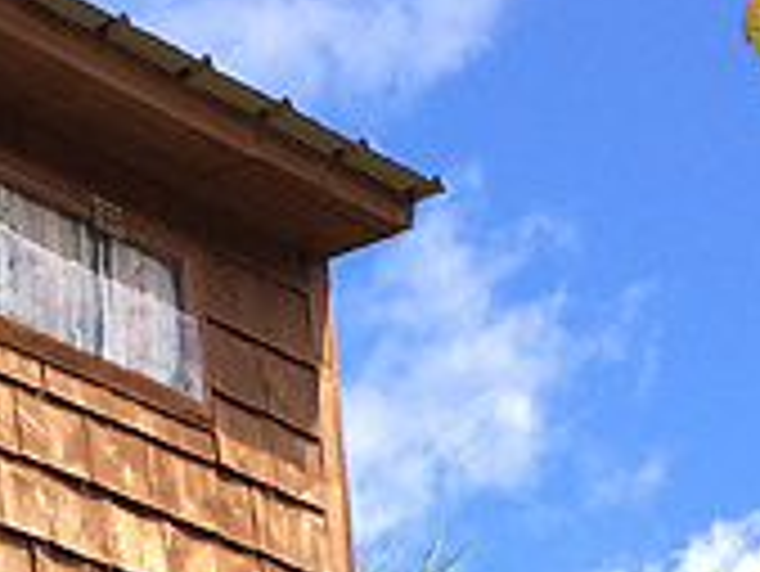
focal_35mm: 125
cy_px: 1013
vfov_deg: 11.1
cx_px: -243
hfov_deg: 15.0
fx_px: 2746
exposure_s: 1/954
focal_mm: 4.15
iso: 32
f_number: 2.2
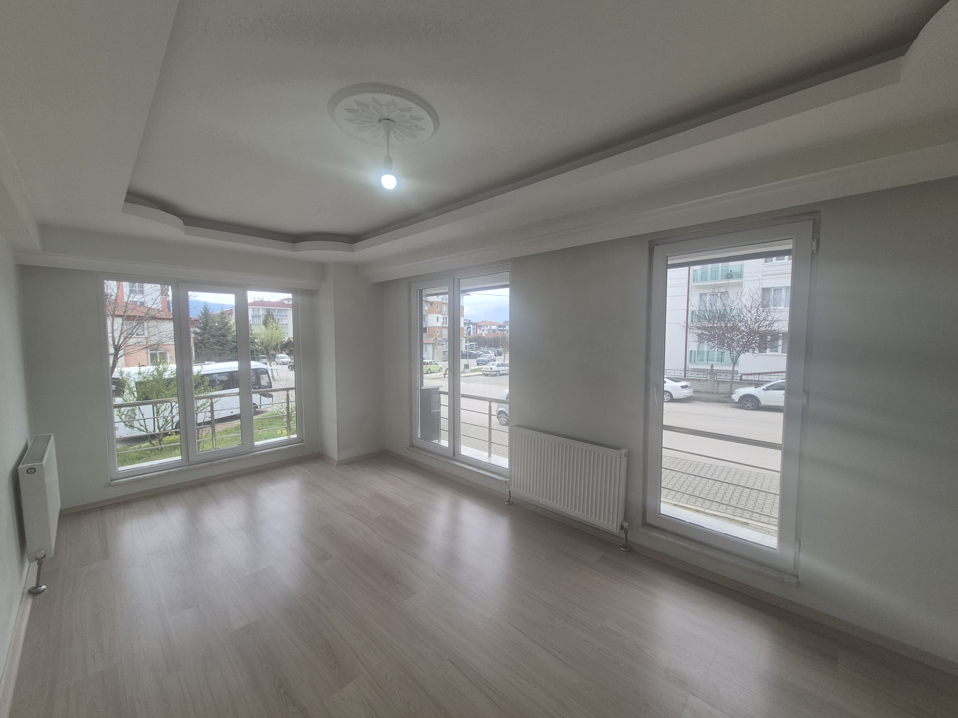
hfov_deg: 106.2
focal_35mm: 13
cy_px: 359
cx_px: 479
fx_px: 360
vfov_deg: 89.9
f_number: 2.2
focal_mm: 1.74
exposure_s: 1/259
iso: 50
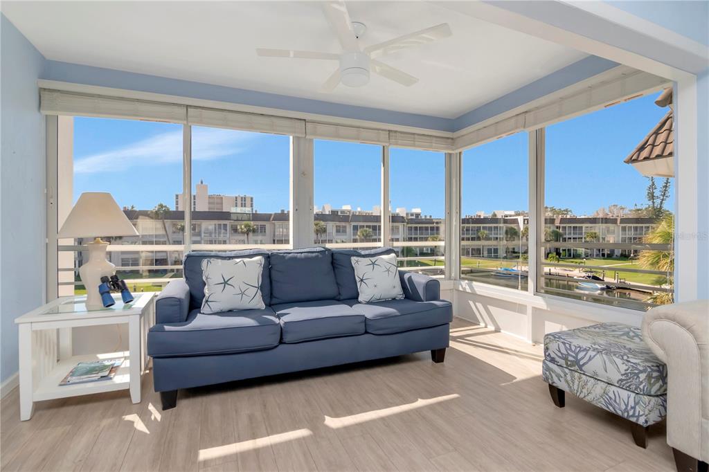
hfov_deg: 95.0
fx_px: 325
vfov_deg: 72.0
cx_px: 354
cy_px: 236
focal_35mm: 16
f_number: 9
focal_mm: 11
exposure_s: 1/200
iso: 640
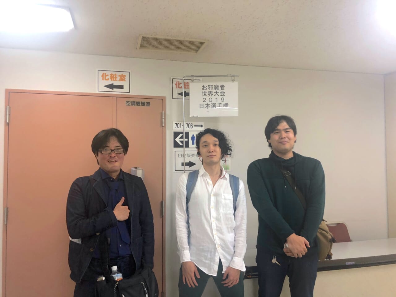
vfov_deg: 49.7
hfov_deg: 63.4
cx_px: 198
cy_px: 148
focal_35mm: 28
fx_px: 320
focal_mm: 3.99
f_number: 1.8
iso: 64
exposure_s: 1/17
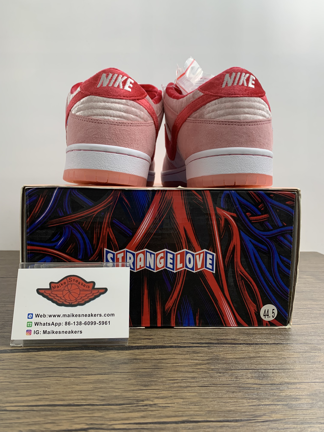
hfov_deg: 53.1
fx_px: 324
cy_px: 216
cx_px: 162
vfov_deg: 67.3
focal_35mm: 26
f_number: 1.8
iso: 64
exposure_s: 1/121
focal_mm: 4.25
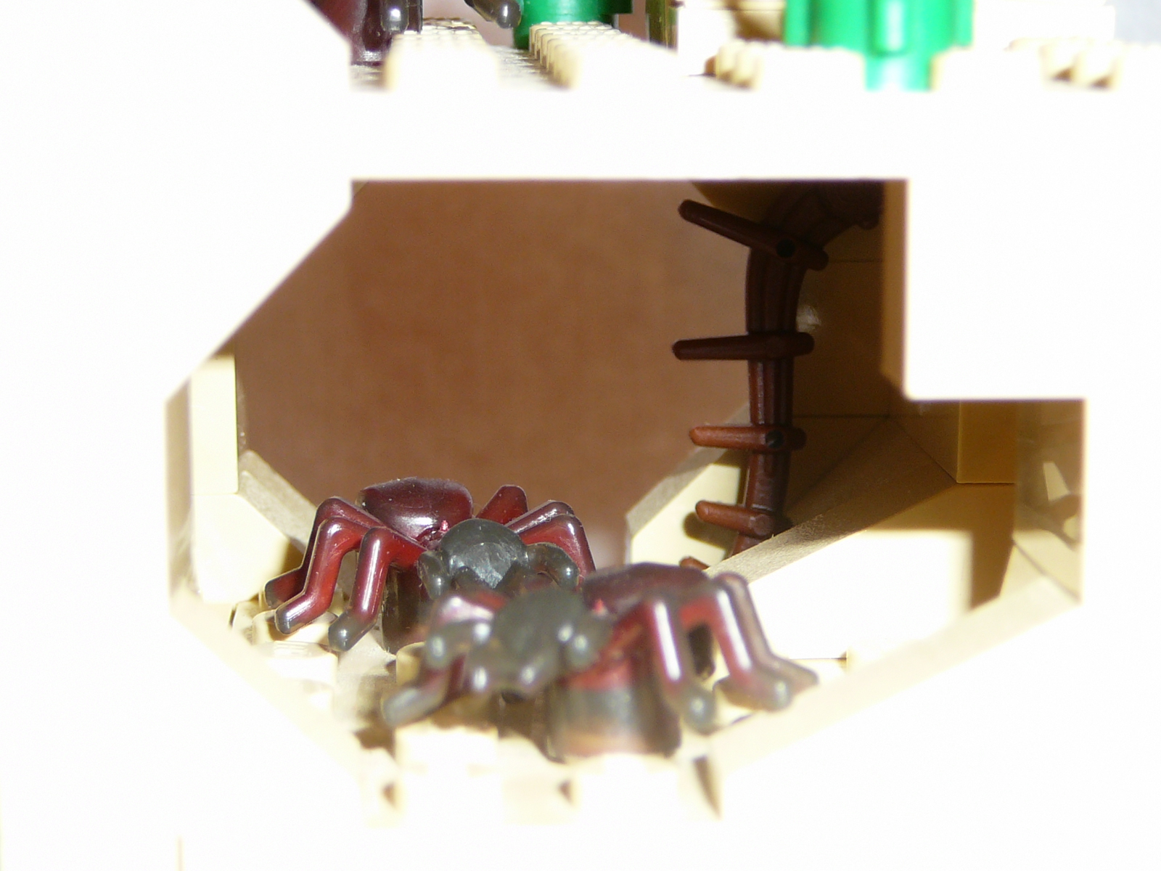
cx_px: 580
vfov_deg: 16.6
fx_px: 2985
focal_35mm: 89
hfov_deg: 22.0
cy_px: 436
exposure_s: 1/30
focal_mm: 10.5
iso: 80
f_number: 3.7
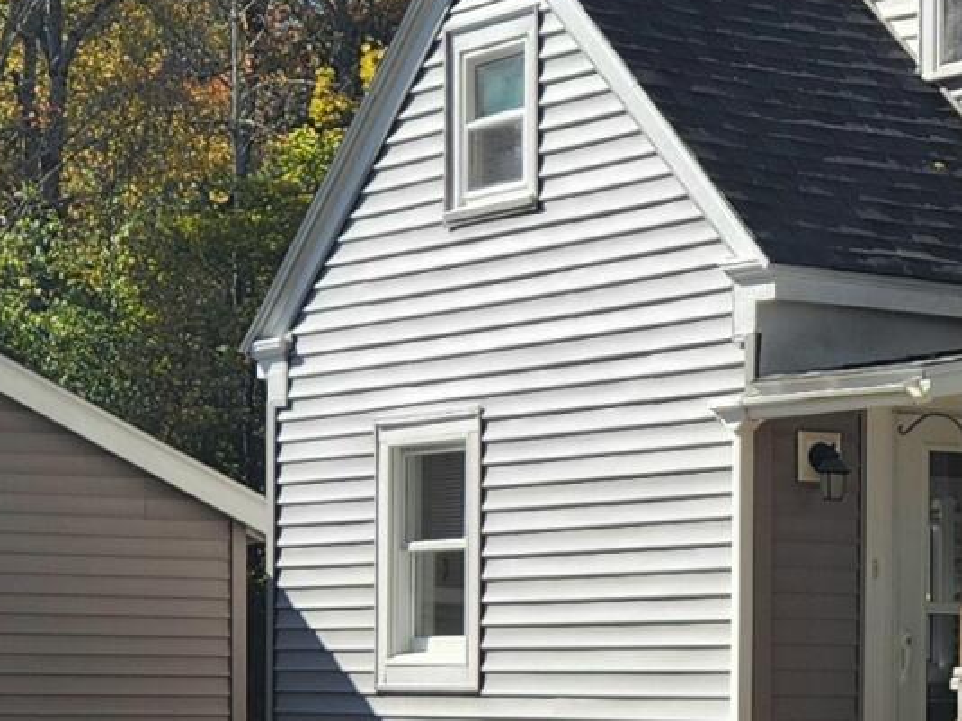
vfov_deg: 11.4
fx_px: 3584
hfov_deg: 14.3
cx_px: 1460
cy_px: 672
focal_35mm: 129
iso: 20
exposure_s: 1/1250
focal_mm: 5.4
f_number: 1.8
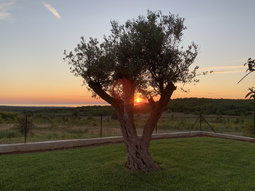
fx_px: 192
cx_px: 128
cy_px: 96
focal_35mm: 26
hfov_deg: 67.3
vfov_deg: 53.1
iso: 25
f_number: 1.8
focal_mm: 4.25
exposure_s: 1/376
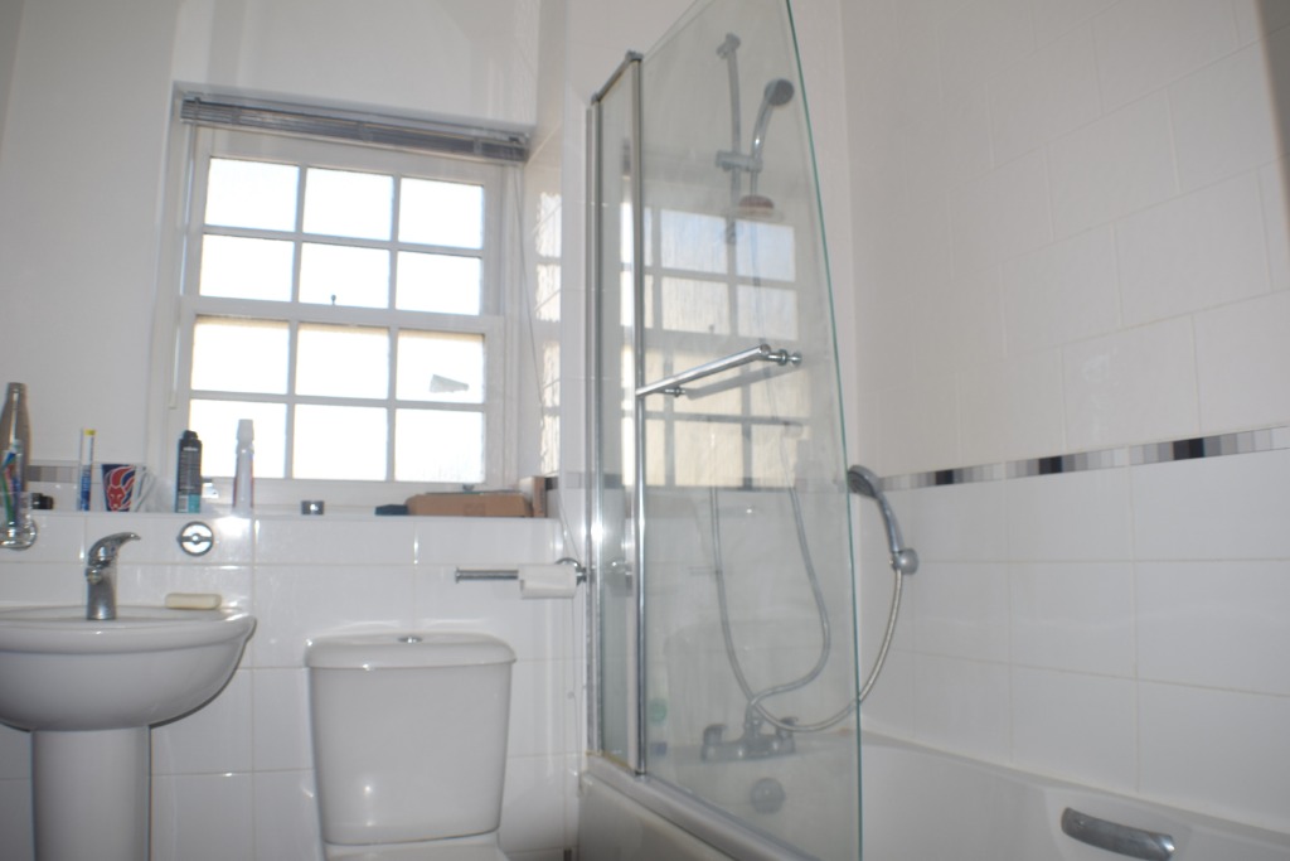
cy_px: 430
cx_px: 645
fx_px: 1290
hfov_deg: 53.1
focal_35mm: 36
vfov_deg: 36.9
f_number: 5.6
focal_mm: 24
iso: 200
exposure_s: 1/125
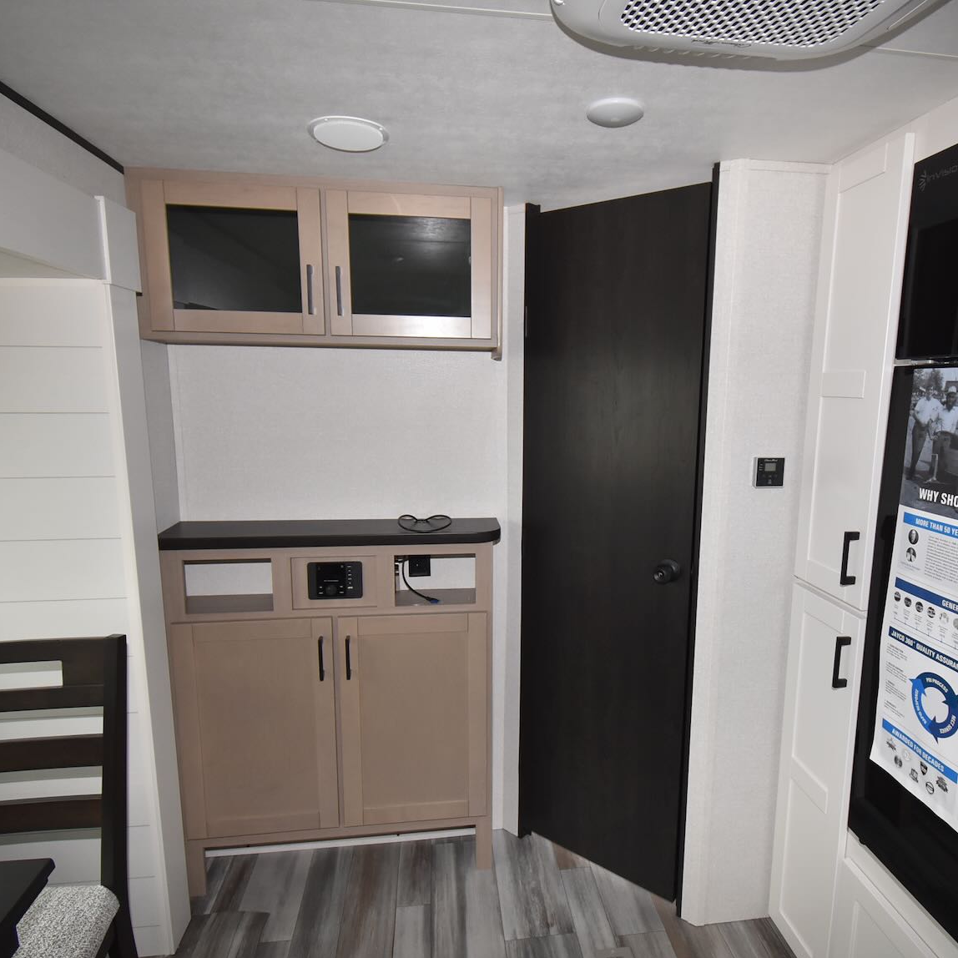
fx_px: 626
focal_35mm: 20
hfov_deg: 74.6
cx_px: 534
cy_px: 502
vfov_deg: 74.8
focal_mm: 10
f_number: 4.5
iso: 800
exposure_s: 1/60
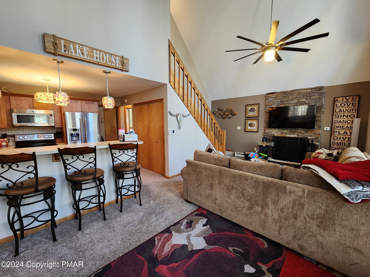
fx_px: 139
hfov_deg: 106.2
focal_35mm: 13
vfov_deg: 89.9
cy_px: 138
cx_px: 185
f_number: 2.2
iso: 320
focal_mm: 2.2
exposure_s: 1/60
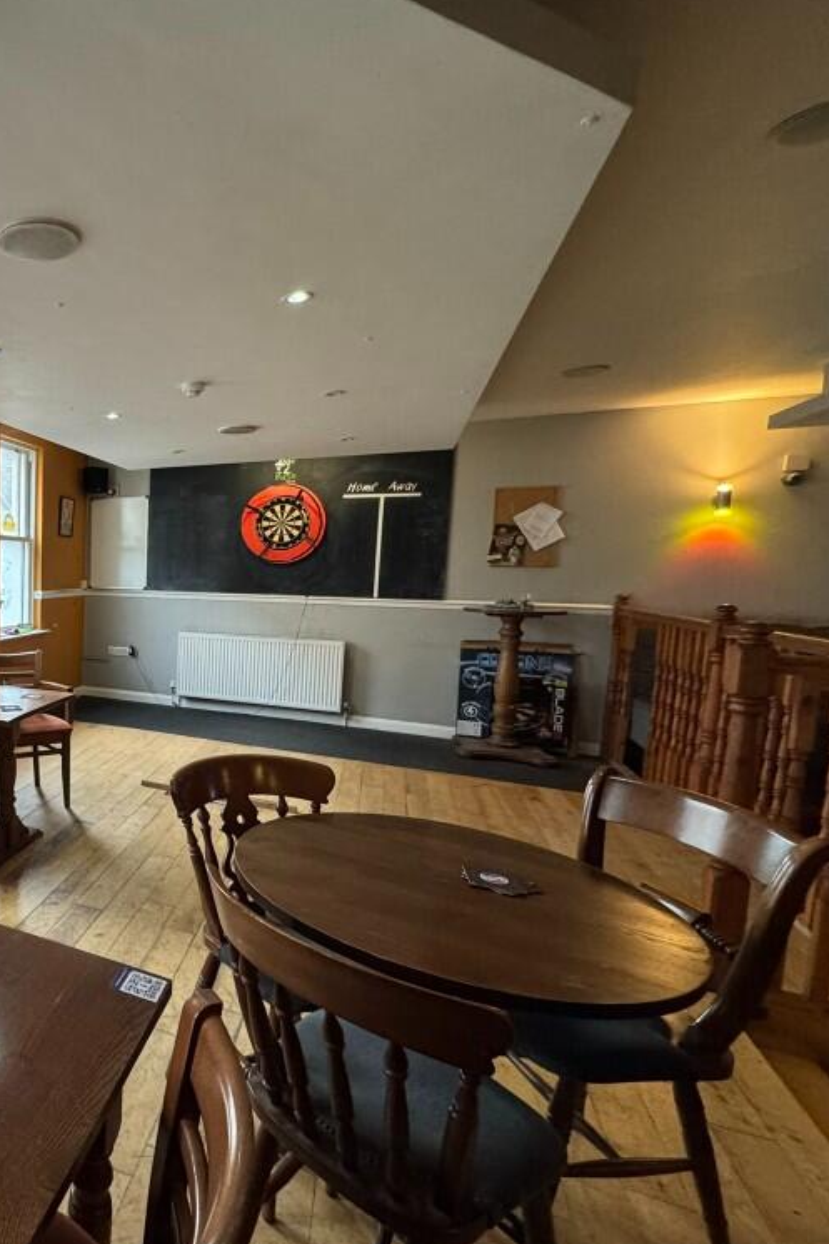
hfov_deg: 50.5
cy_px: 629
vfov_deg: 84.0
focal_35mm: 20
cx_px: 7
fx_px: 691
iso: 400
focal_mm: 2.22
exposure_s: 1/50
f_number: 2.2
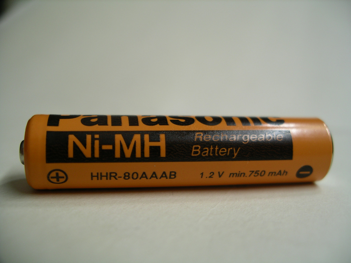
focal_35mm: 37
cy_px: 132
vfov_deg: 38.7
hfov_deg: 50.1
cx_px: 176
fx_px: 375
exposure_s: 1/40
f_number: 2.8
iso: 64
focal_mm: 7.8
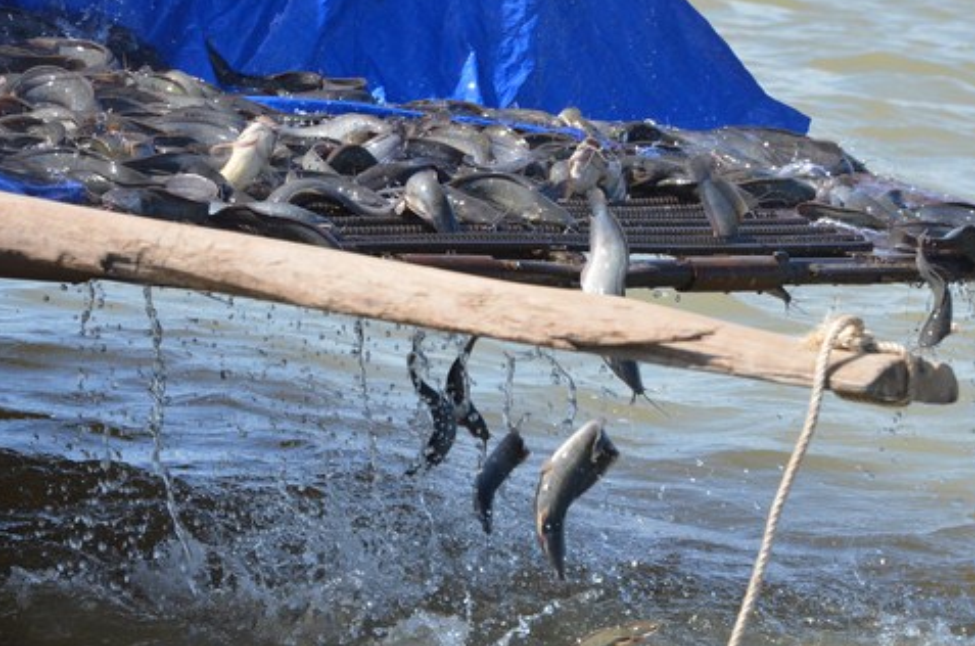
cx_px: 525
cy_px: 434
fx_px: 5803
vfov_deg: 6.4
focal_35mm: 215
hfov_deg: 9.6
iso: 640
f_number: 13
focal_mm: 105
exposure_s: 1/640
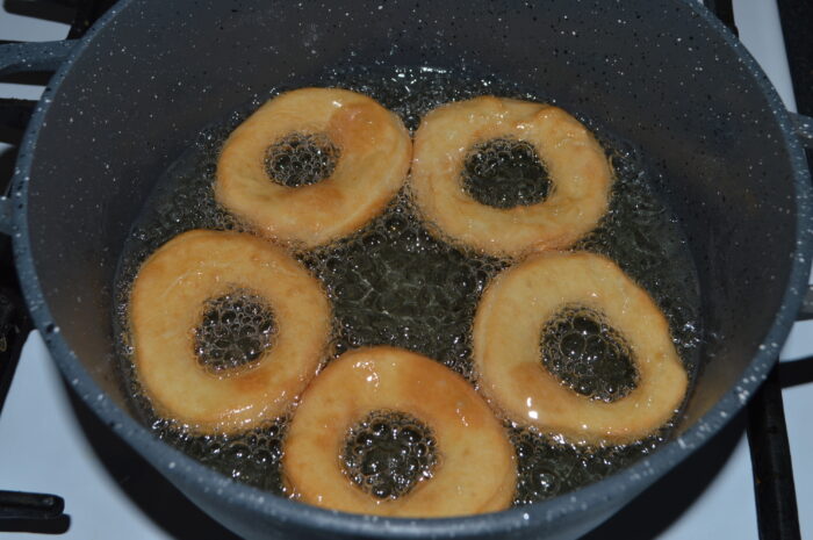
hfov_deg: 45.0
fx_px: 981
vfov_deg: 30.8
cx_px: 406
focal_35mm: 44
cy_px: 270
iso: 100
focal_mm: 29
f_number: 8
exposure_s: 1/60
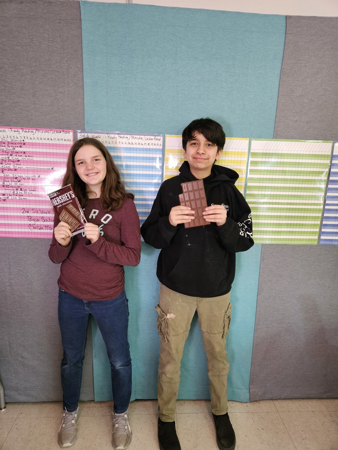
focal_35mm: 23
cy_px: 225
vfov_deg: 73.9
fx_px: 299
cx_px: 169
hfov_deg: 58.9
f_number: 1.8
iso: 500
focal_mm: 5.4
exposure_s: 1/24
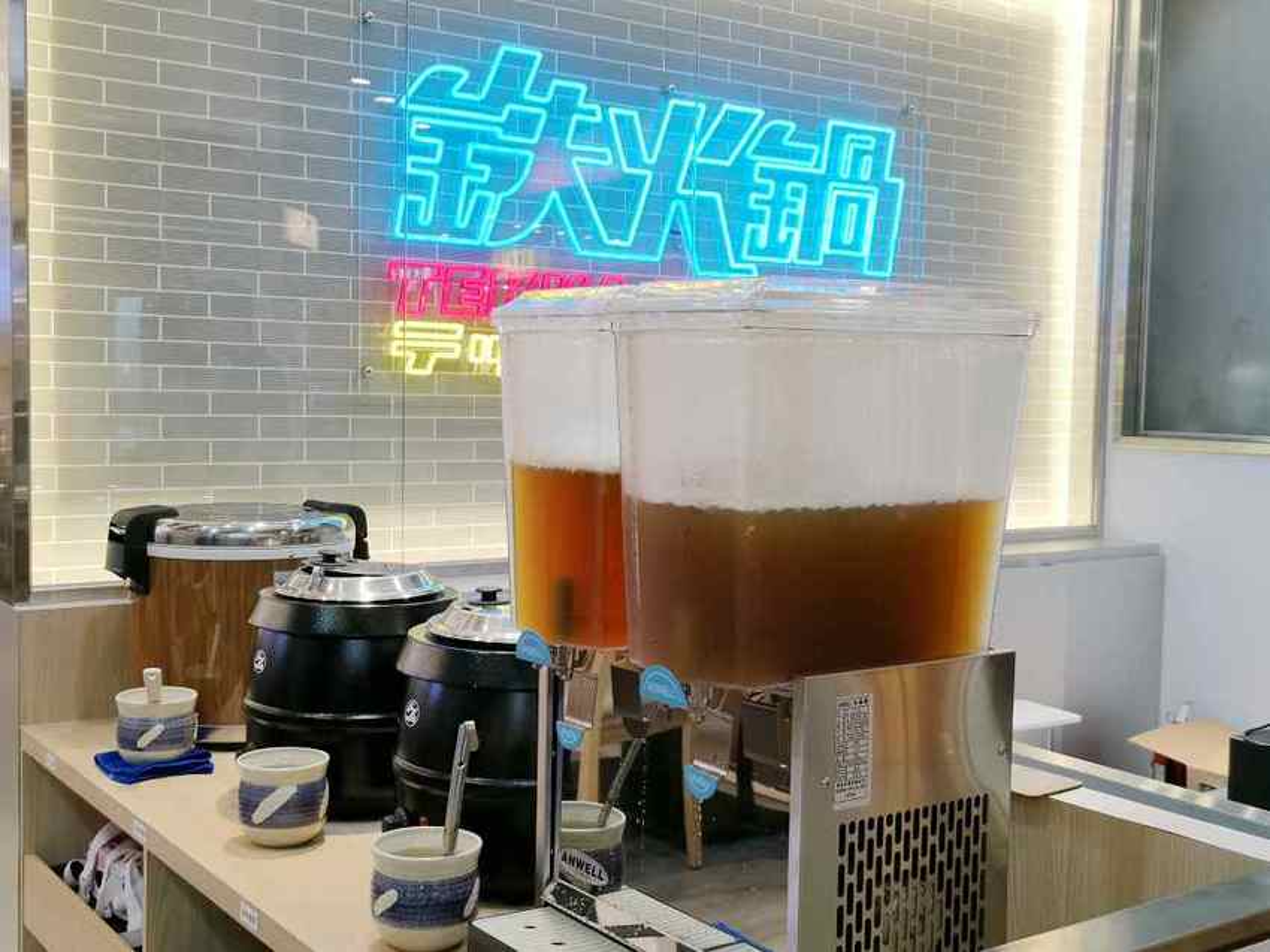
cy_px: 476
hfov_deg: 45.8
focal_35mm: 41
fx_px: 1504
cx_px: 635
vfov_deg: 35.1
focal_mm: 5.58
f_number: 1.8
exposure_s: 1/120
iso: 80
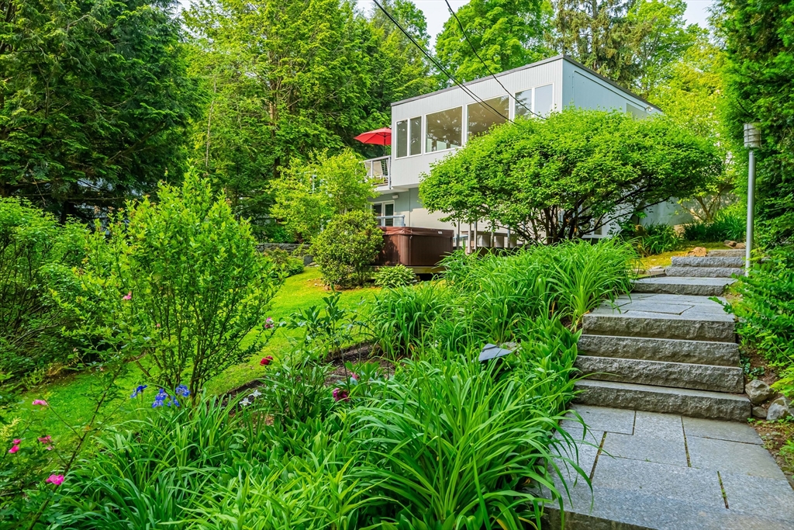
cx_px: 397
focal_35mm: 24
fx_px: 529
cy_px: 265
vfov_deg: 53.1
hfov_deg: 73.7
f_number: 5.6
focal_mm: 24
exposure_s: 1/3200
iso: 800
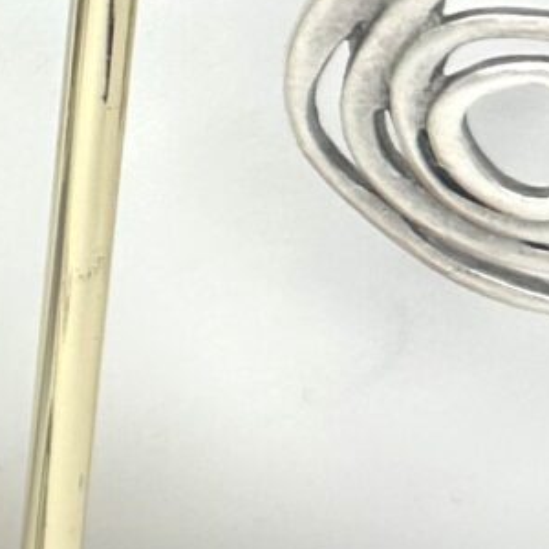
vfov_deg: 9.6
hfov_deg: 8.8
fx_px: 3248
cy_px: 92
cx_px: -758
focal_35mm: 181
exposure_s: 1/1157
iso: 80
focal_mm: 6.86
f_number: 1.78
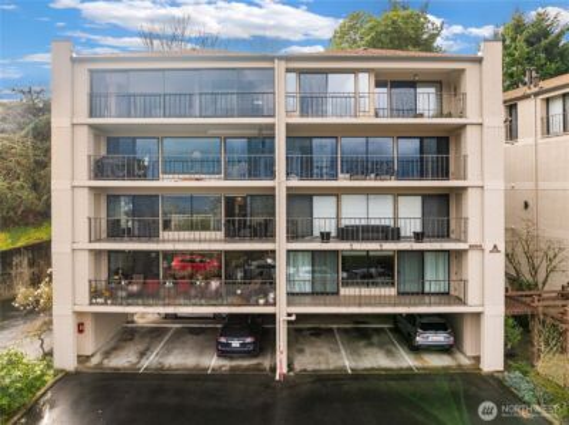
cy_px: 212
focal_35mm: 24
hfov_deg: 71.7
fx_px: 394
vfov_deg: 56.7
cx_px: 284
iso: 400
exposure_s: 1/3200
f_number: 2.8
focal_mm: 12.29
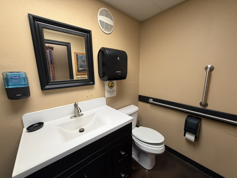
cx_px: 118
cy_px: 89
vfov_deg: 85.7
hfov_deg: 102.1
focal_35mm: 14
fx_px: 96
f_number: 2.2
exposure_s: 1/60
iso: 250
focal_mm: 2.22
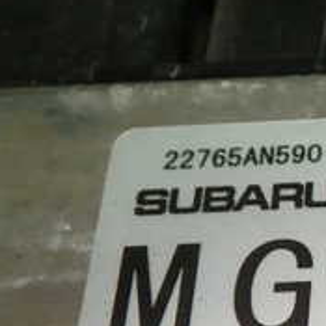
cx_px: 512
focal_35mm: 109
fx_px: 1161
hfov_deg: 14.7
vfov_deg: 15.9
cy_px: 231
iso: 160
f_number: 2.5
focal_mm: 6.37
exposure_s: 1/80
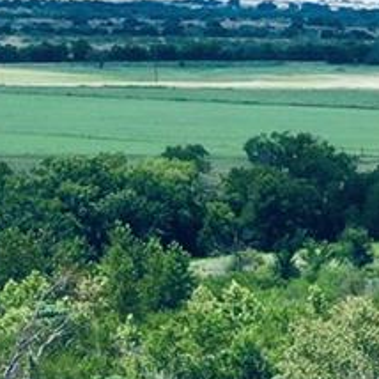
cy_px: 729
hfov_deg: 7.0
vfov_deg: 7.4
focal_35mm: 228
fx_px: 2824
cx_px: 1054
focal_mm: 10.26
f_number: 5.6
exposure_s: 1/400
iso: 100
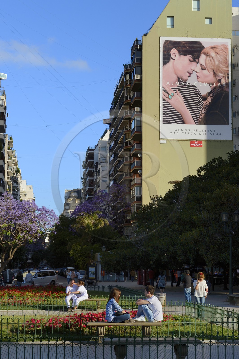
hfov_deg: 19.4
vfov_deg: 28.9
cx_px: 120
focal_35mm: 70
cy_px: 180
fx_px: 698
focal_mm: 70
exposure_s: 1/160
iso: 200
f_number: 11
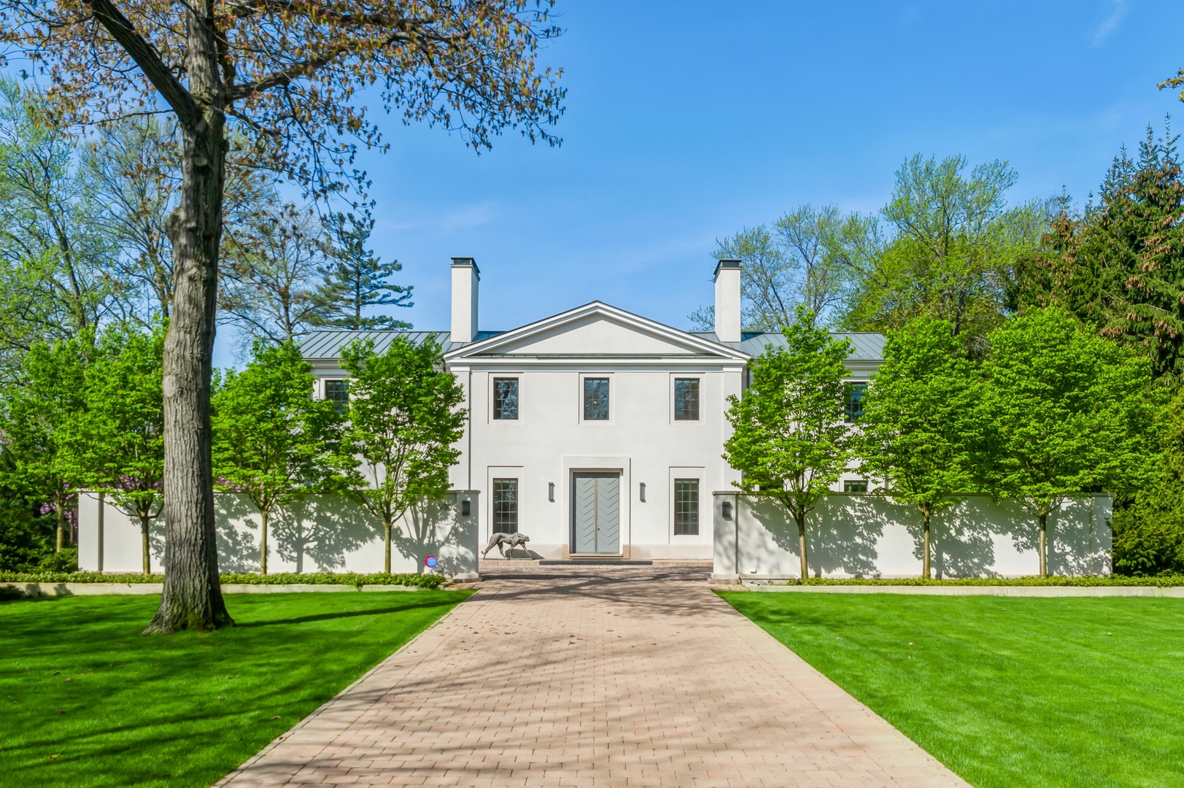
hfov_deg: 63.7
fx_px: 953
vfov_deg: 44.9
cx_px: 592
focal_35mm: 29
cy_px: 394
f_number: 8
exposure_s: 1/1000
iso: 200
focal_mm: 29
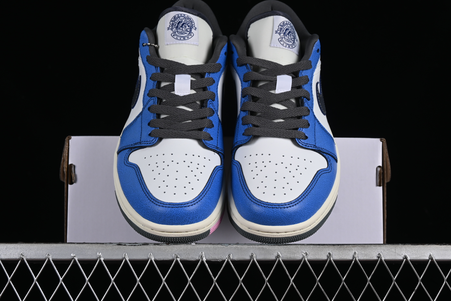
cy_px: 150
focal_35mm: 75
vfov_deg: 18.2
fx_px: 940
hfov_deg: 27.0
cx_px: 226
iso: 160
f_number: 8
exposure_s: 1/80
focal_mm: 50
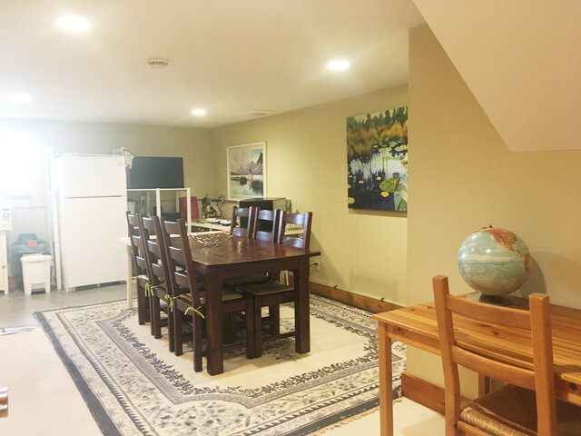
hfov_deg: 61.7
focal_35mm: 29
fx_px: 487
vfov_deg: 48.2
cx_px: 290
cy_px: 218
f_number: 2.2
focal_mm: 4.15
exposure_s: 1/30
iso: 160
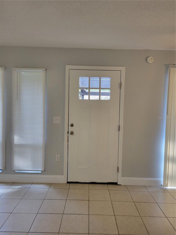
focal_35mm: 26
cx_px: 88
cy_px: 118
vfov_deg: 67.3
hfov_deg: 53.1
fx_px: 176
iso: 125
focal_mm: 5.4
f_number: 1.8
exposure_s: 1/120
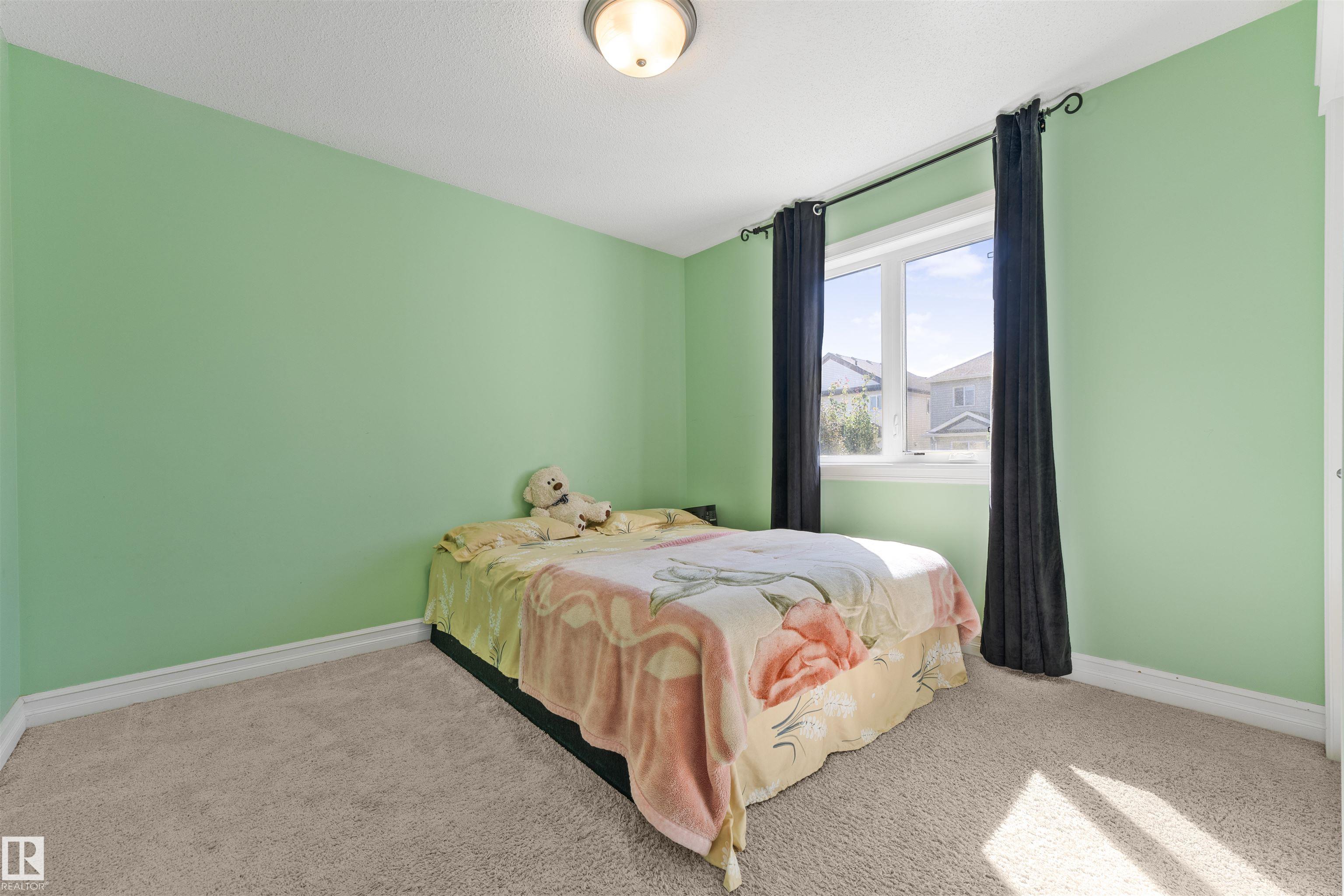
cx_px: 672
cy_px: 448
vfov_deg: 81.2
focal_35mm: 14
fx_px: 523
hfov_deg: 104.3
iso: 200
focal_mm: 14
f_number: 8
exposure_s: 1/40
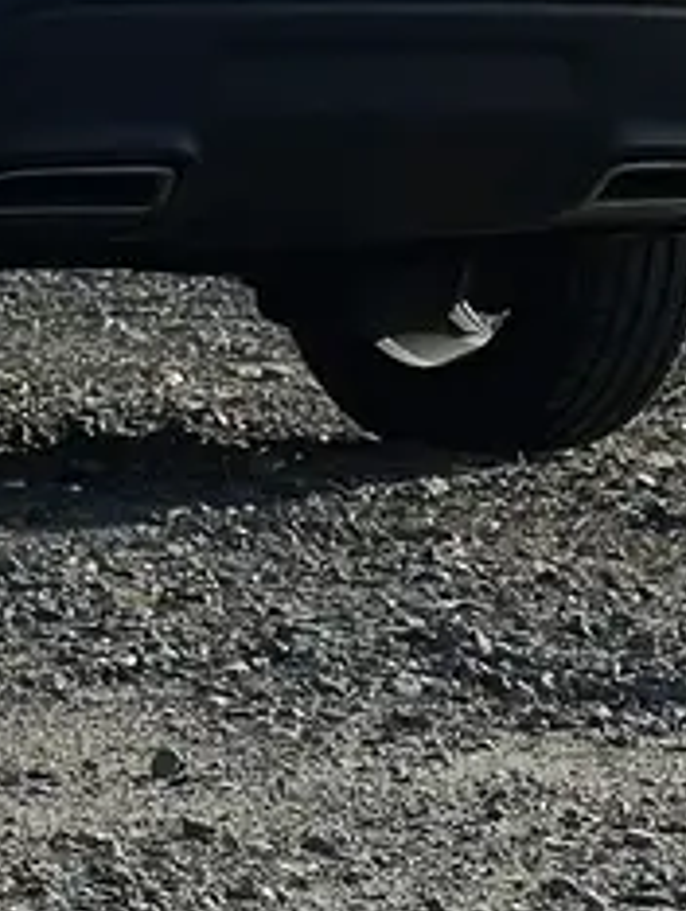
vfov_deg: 5.9
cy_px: -506
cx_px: -366
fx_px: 8730
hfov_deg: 4.5
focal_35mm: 331
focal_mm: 9
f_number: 2.8
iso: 32
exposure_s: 1/1376
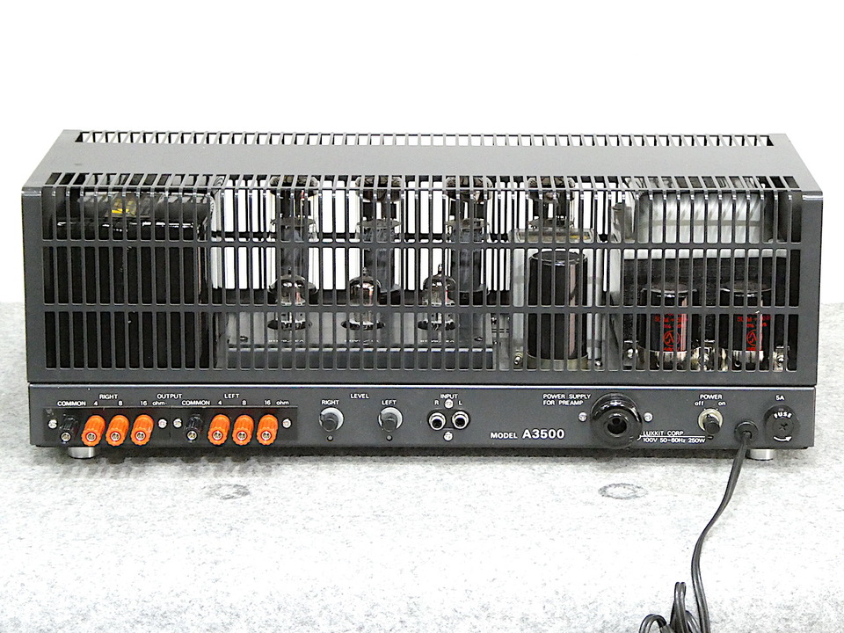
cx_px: 422
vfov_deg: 14.0
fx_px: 2584
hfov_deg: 18.5
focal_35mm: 106
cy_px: 316
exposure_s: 1/40
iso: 1600
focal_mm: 19
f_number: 5.1
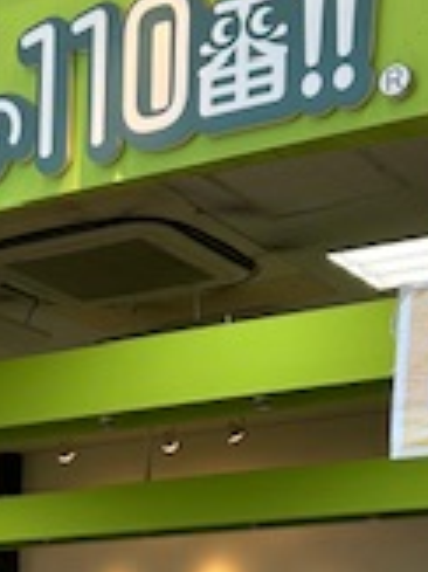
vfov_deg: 17.9
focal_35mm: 102
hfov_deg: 14.0
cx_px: -88
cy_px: 769
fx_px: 1684
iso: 40
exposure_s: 1/184
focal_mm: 5.7
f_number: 1.5
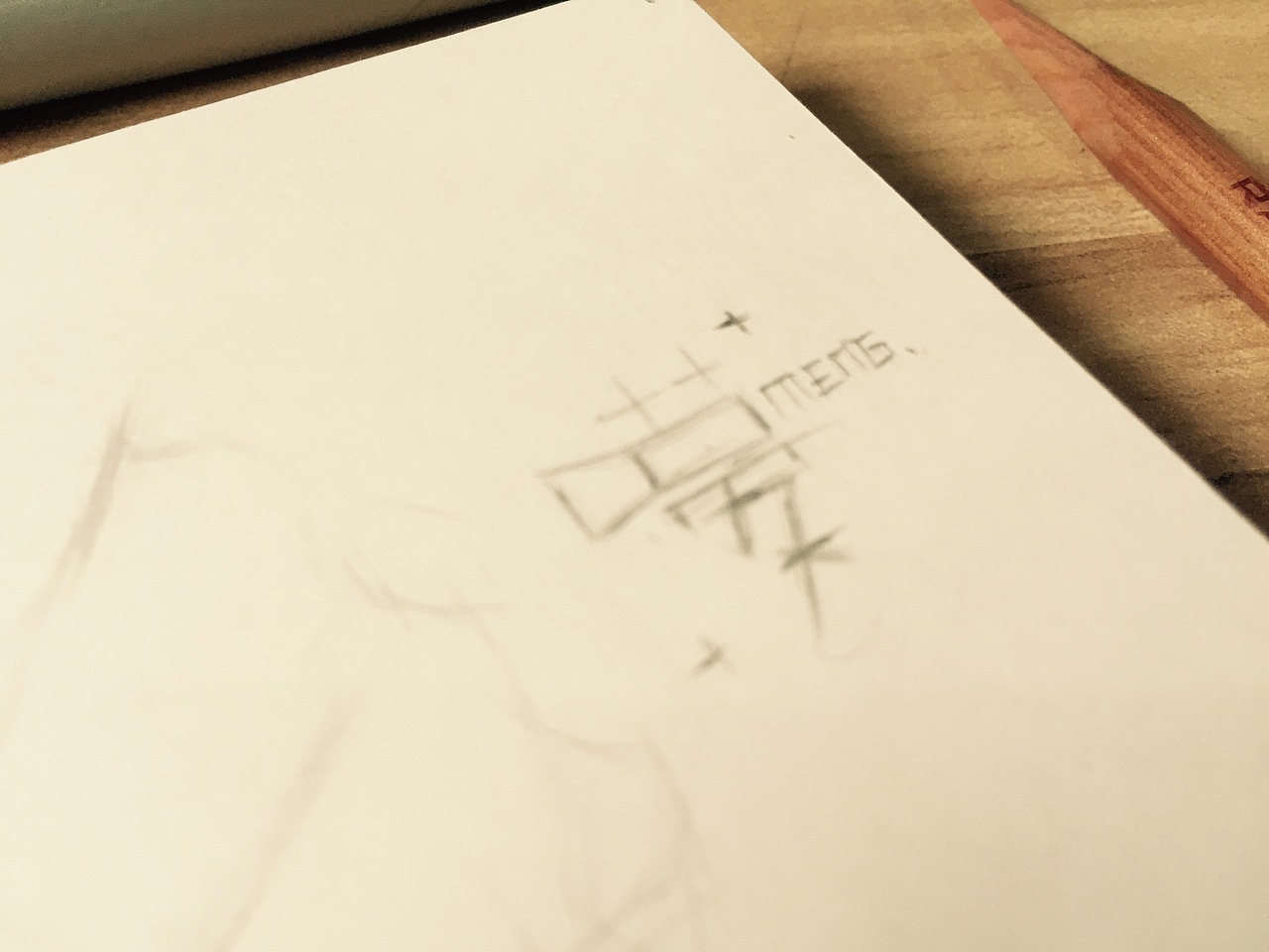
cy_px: 476
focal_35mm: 29
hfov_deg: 61.7
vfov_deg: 48.2
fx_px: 1063
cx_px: 634
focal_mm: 4.15
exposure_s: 1/30
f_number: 2.2
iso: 32
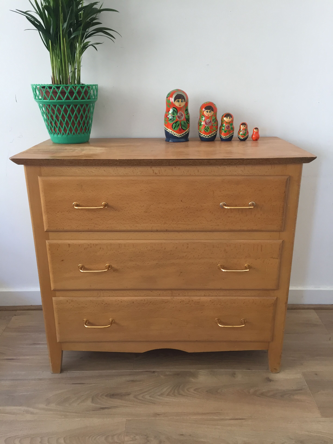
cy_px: 222
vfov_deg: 61.7
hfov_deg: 48.2
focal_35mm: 29
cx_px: 166
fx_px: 372
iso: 80
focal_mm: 4.15
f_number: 2.2
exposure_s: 1/33
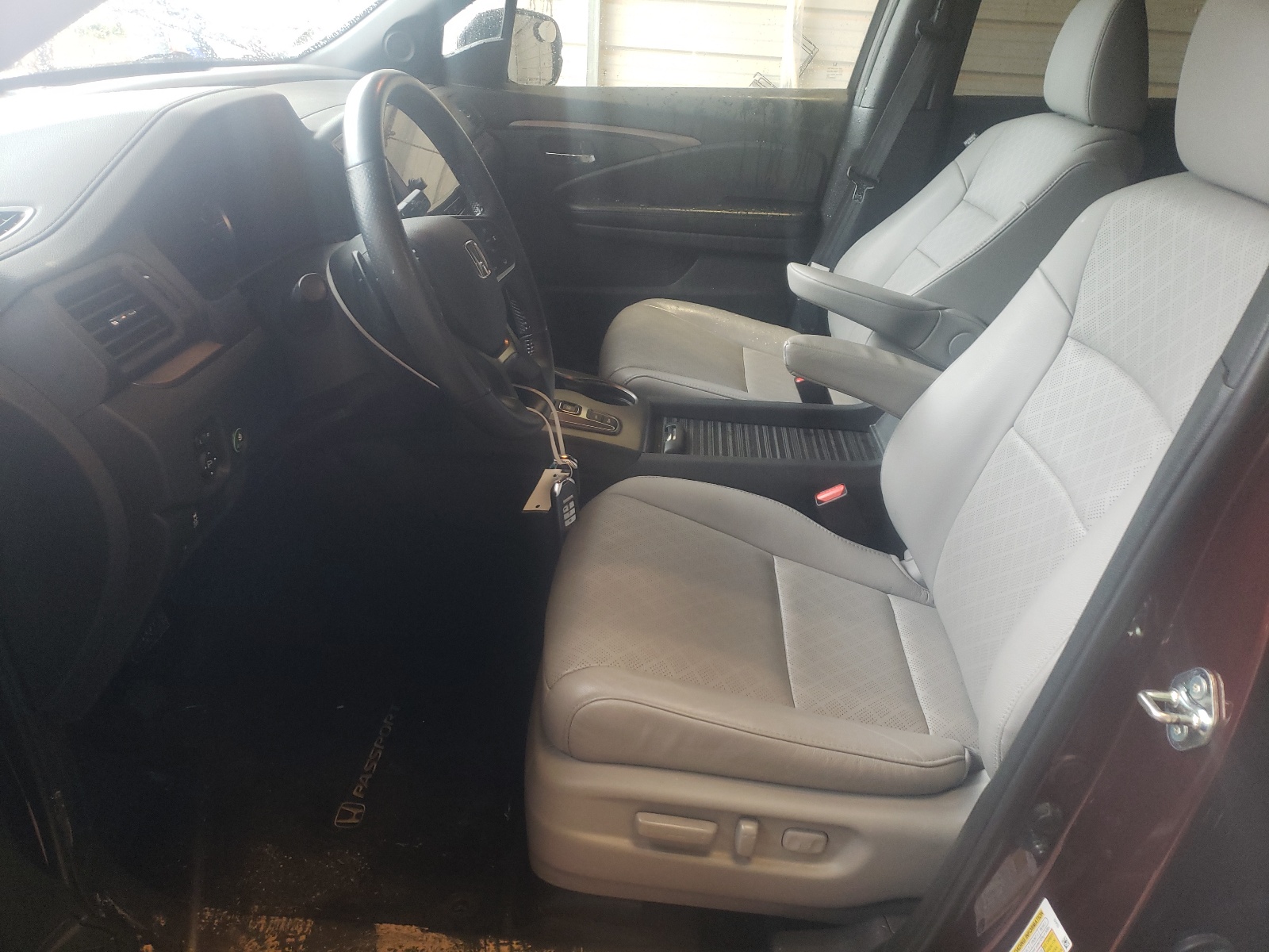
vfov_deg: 53.1
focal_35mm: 26
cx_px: 634
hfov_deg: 67.3
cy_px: 476
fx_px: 953
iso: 121
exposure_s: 1/60.2
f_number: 1.5
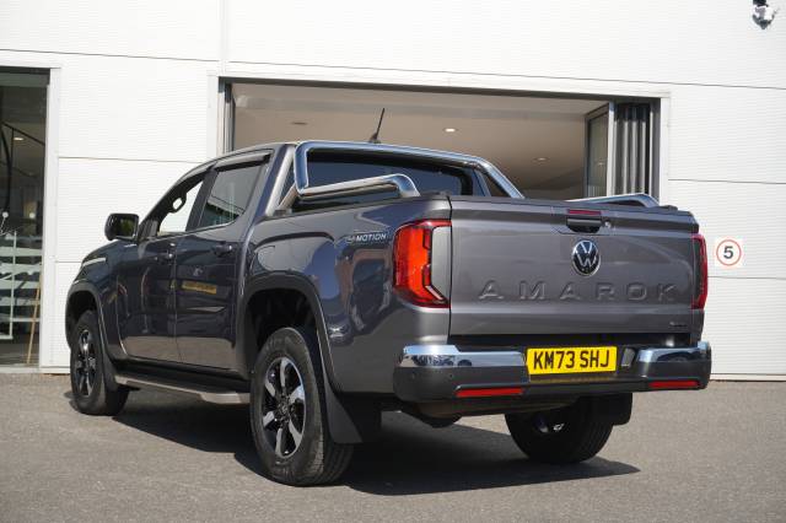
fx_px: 1113
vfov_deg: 26.5
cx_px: 393
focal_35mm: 51
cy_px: 262
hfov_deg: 38.9
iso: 100
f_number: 8
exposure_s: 1/125
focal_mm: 34
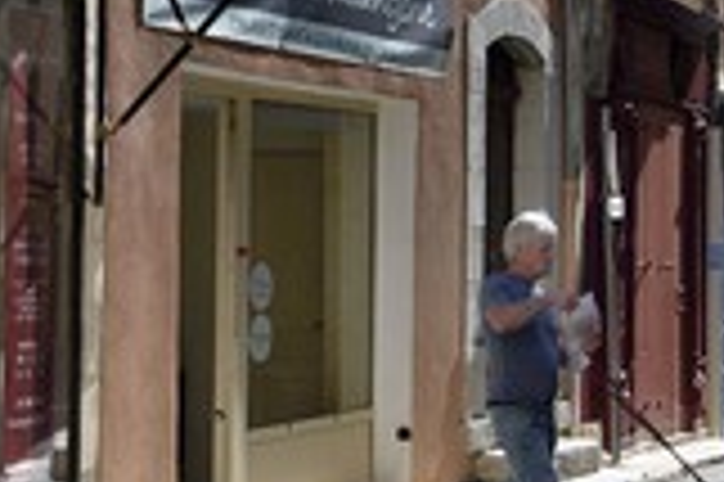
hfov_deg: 20.3
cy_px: 225
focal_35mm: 99
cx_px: 639
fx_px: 1989
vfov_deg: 13.8
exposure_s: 1/250
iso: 200
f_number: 10
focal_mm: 38
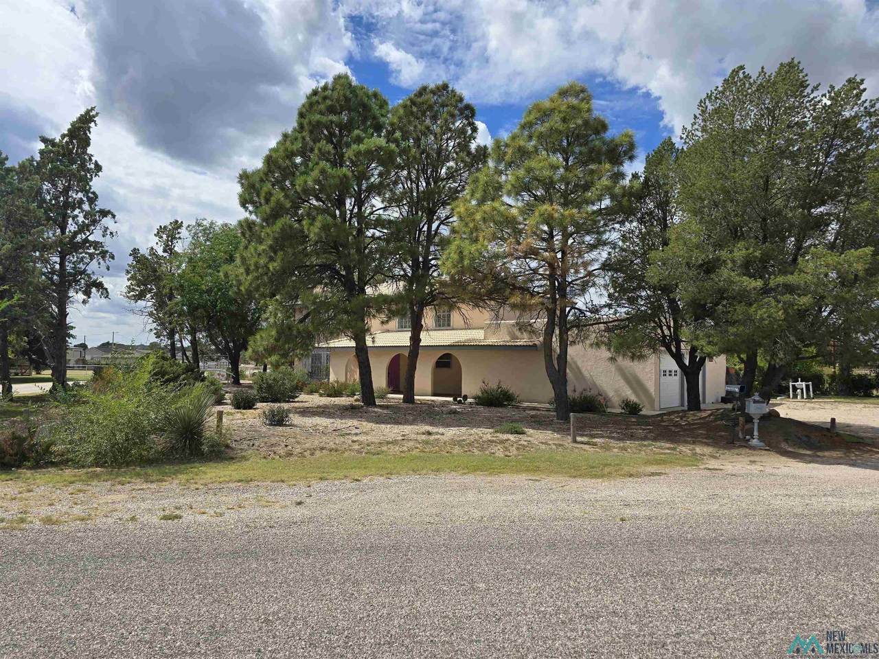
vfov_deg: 58.9
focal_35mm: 23
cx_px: 440
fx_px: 584
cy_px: 330
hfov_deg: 73.9
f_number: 1.7
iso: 12
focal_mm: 6.3
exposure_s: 1/1202
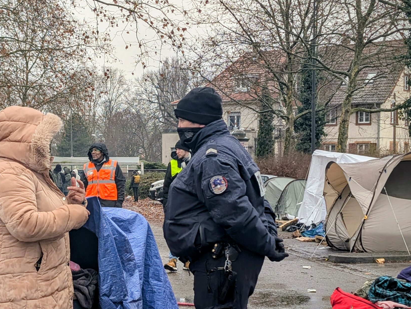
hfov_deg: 25.5
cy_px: 213
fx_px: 903
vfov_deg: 19.3
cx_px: 145
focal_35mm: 76
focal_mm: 6.9
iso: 26
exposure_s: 1/192
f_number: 1.68
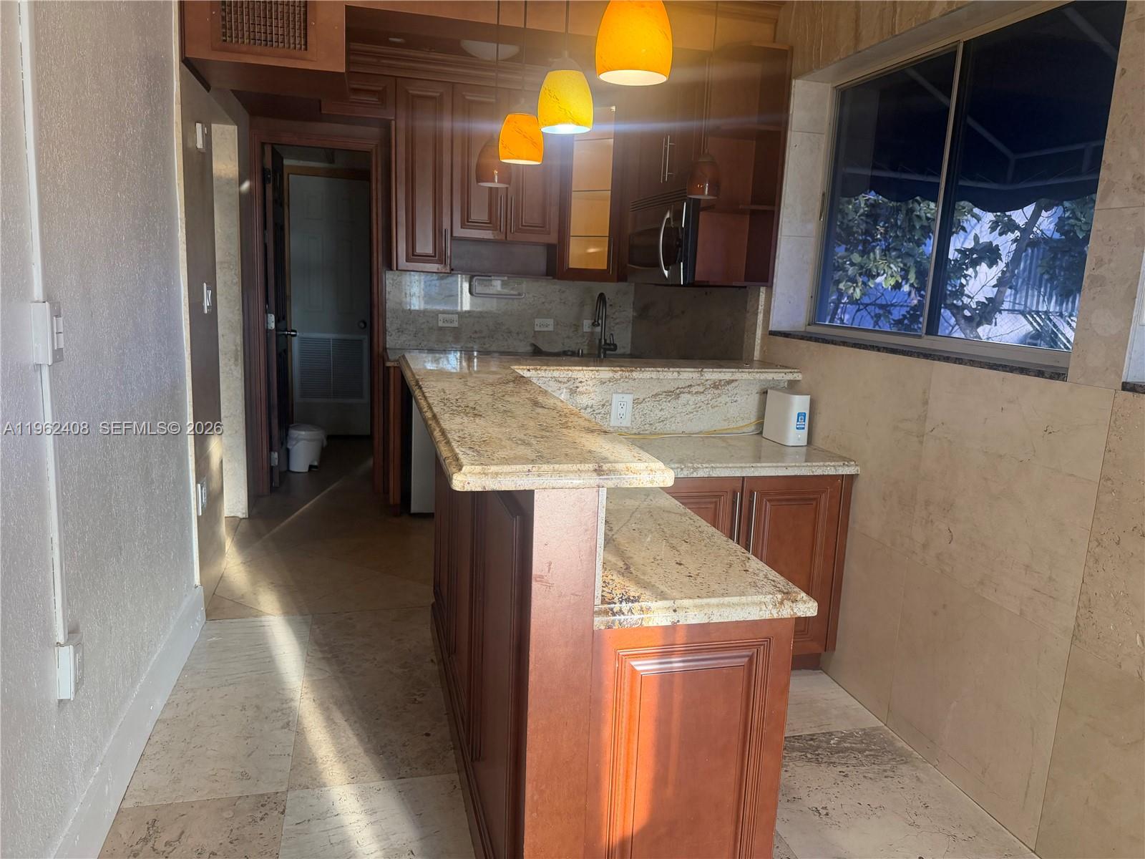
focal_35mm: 24
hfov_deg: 71.6
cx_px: 572
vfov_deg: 56.8
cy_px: 430
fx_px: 794
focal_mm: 6.76
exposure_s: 1/120
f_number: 1.78
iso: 200
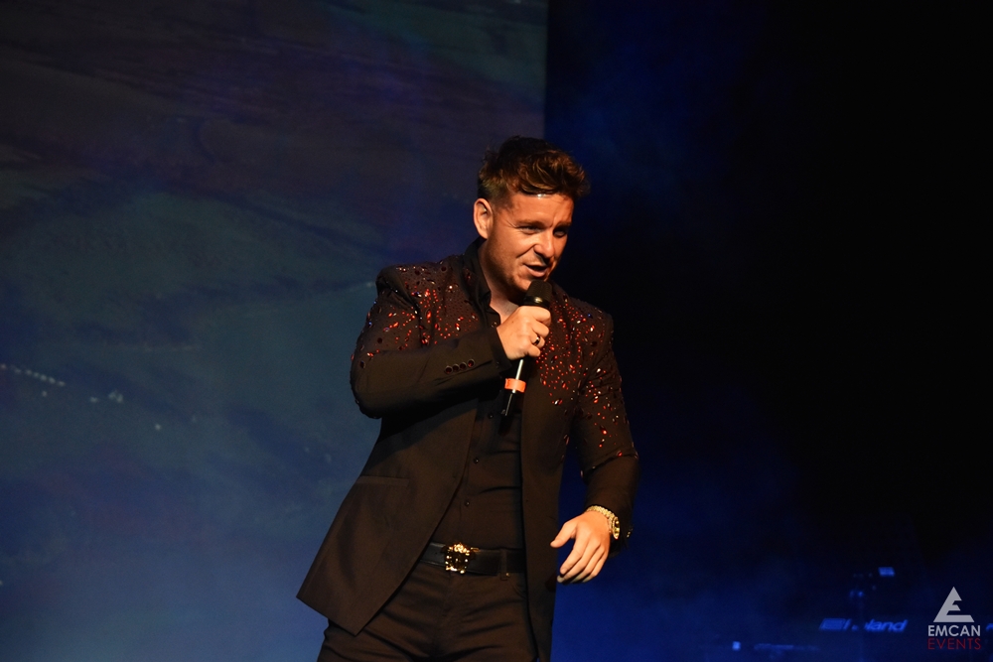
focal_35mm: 128
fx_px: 3517
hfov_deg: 16.1
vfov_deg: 10.8
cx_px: 496
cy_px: 331
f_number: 4.5
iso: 1600
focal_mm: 85
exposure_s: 1/125
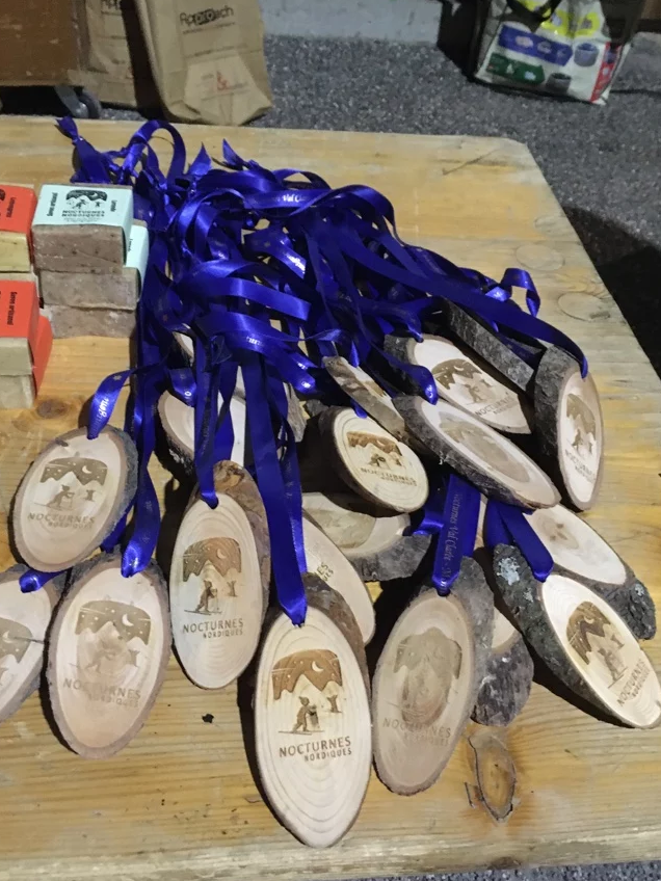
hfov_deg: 40.7
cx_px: 317
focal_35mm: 35
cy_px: 445
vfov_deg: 52.6
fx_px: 891
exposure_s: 1/17
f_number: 2.2
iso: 500
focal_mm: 4.15
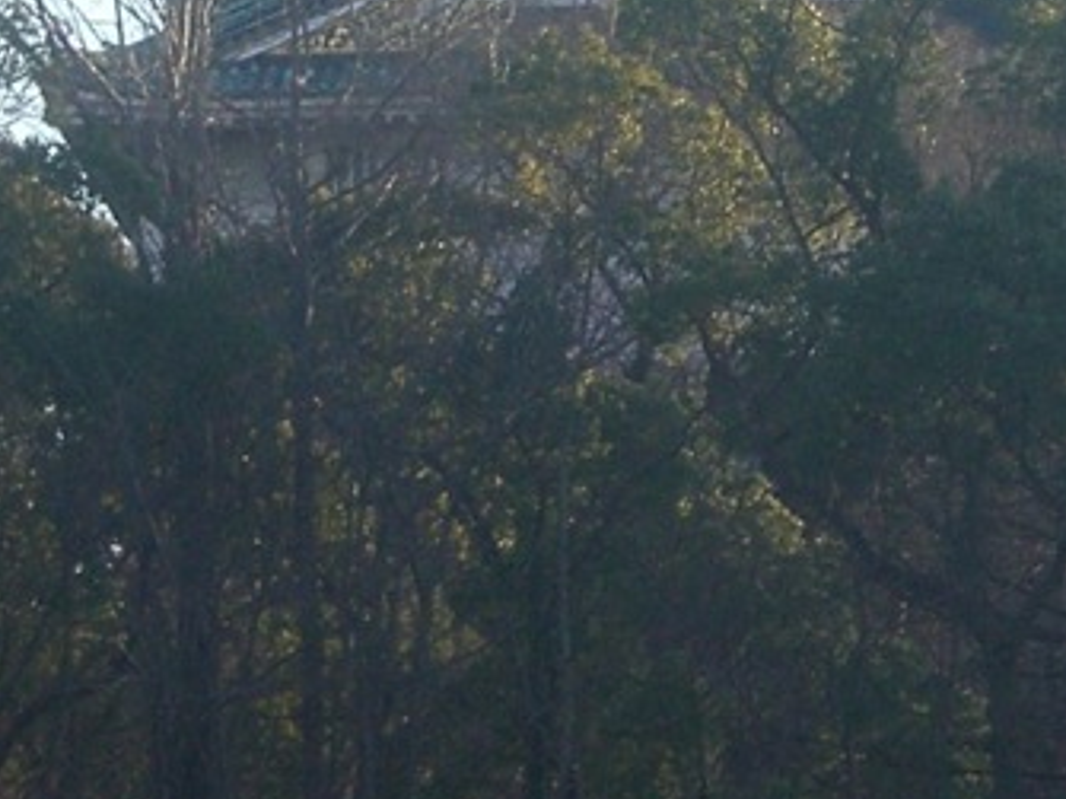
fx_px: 10467
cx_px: 986
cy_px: -162
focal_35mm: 340
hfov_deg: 5.8
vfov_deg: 4.4
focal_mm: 18.9
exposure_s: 1/160
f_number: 5.9
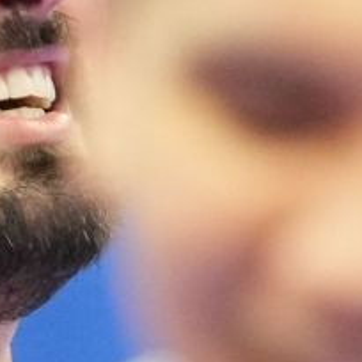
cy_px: 295
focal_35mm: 2247
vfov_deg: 0.8
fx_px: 26585
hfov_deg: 0.8
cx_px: 76
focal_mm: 200
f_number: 2.8
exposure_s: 1/500
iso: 3200
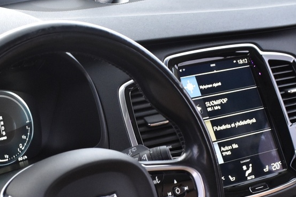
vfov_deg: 15.1
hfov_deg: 23.1
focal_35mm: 88
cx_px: 108
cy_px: 223
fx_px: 723
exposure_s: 1/8
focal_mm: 20
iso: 1250
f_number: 5
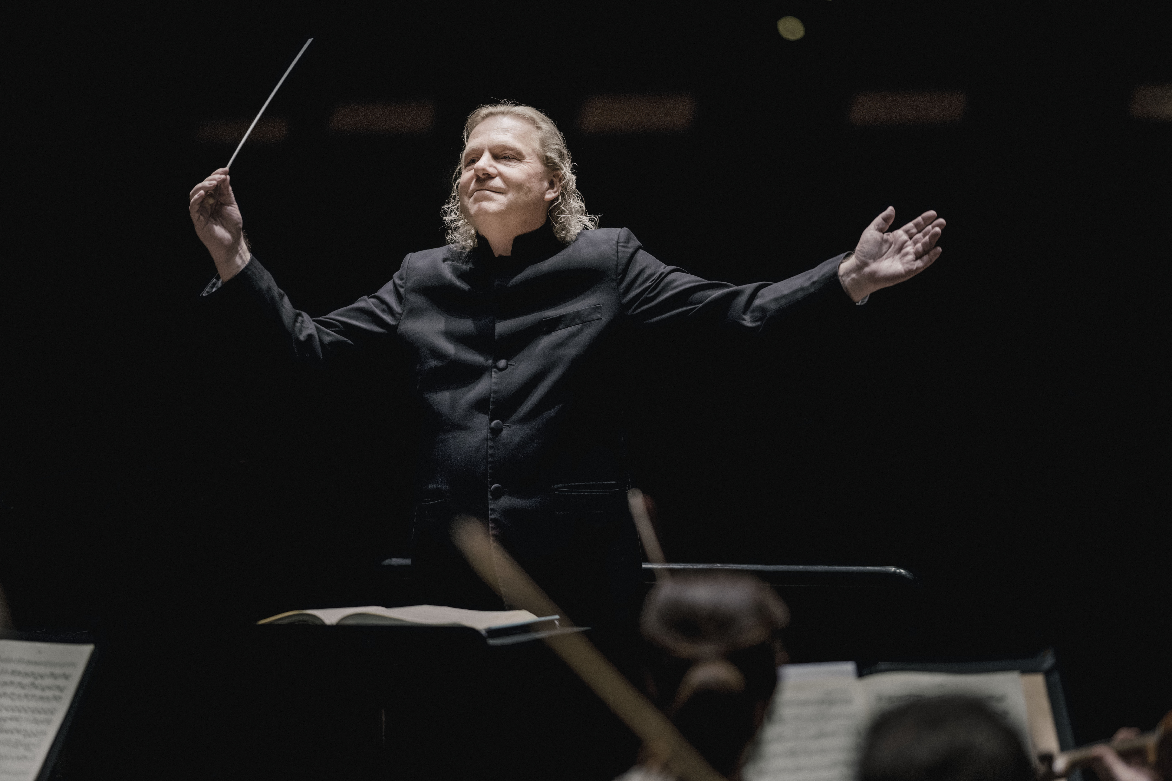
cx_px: 586
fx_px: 4395
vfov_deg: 10.2
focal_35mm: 135
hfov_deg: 15.2
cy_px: 390
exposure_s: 1/500
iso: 1600
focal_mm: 135
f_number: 1.8
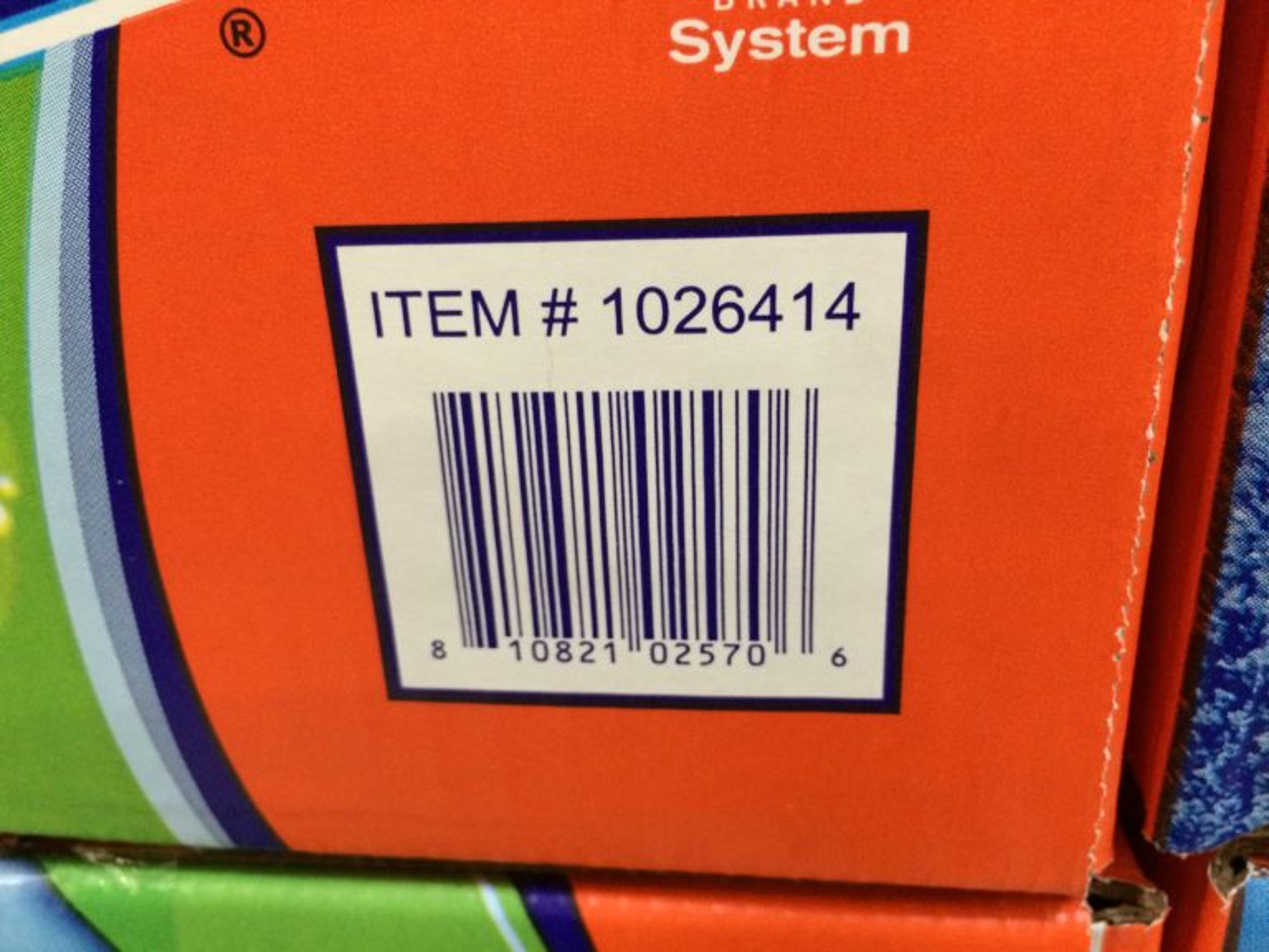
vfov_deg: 48.2
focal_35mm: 29
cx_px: 634
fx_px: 1063
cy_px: 476
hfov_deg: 61.7
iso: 320
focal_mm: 4.15
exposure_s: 1/17
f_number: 2.2
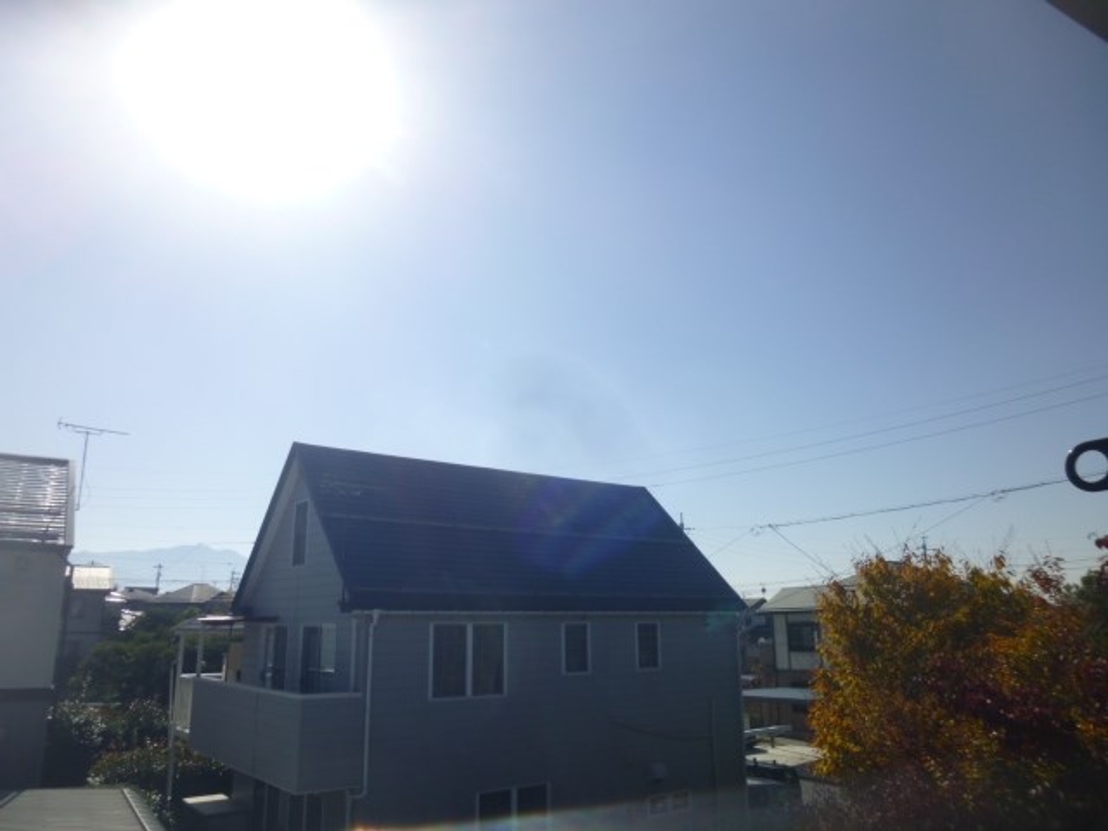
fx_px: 800
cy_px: 416
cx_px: 554
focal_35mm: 25
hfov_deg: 69.4
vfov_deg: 54.9
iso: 100
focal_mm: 4.5
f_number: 9
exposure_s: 1/400
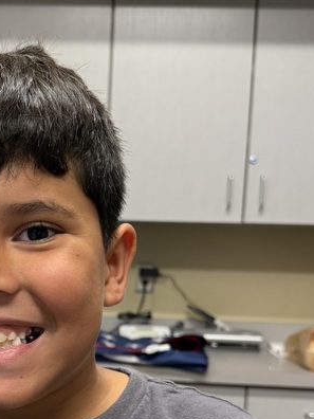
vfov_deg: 30.4
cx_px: 56
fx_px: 750
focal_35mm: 62
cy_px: 339
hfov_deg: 23.3
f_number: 1.78
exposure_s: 1/61
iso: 200
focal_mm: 6.76
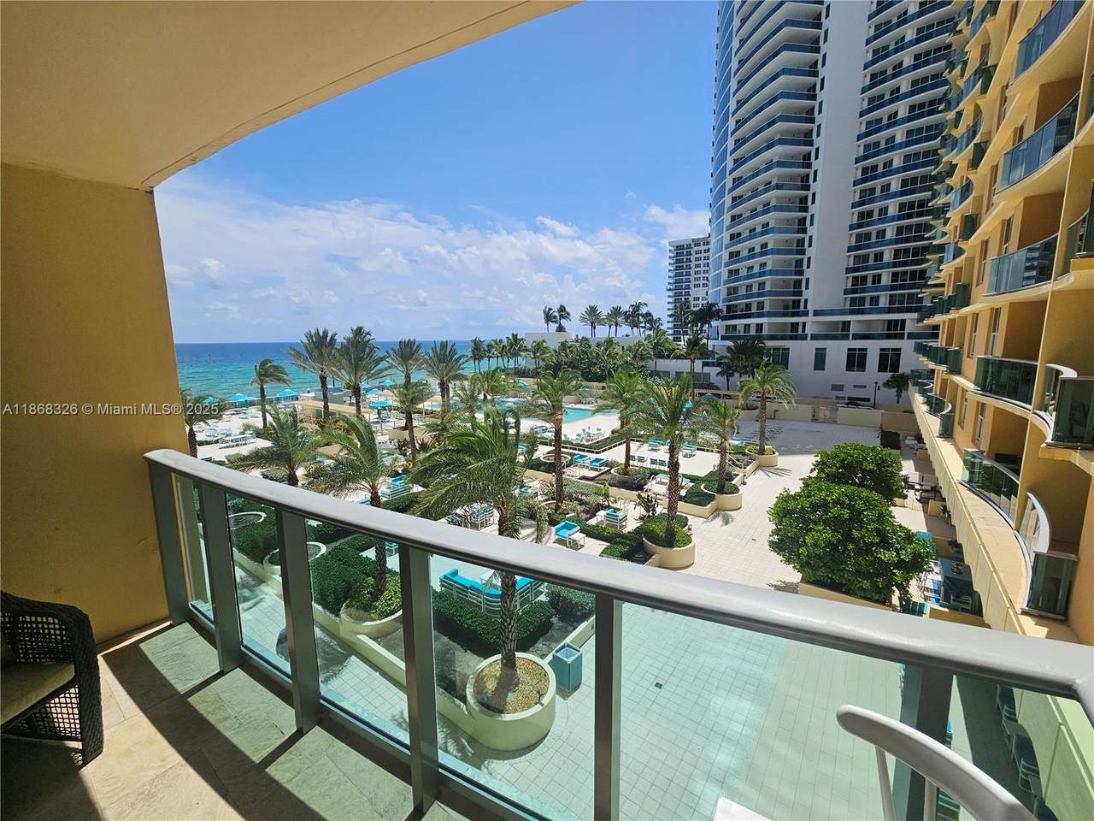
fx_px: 411
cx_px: 547
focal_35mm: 13
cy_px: 410
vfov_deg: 89.9
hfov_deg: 106.2
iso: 50
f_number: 2.2
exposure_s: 1/3737
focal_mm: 2.2
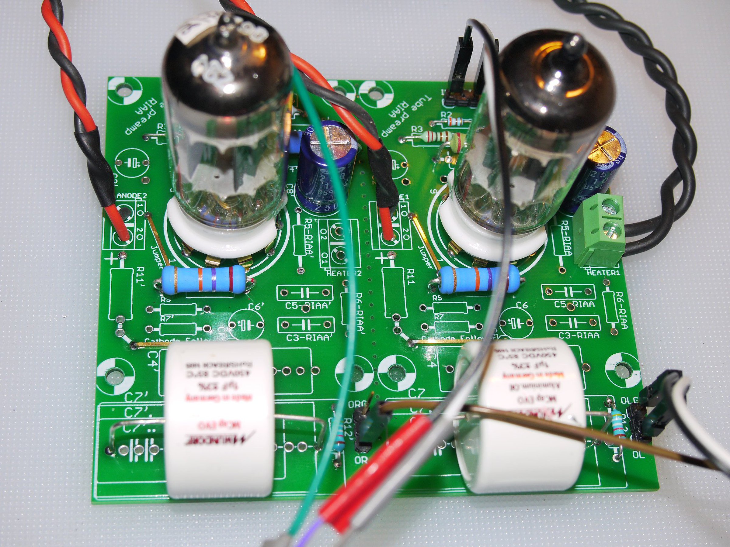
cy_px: 274
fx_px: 1181
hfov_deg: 34.3
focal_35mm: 56
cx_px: 365
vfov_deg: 26.1
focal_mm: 28
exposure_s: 1/50
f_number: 7.1
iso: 160
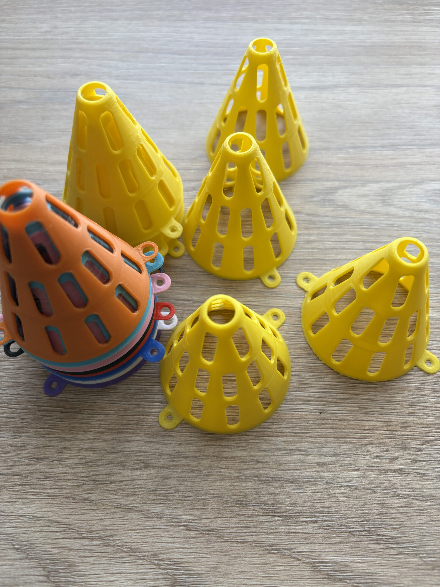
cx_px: 220
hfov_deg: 53.1
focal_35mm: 26
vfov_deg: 67.3
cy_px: 294
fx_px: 441
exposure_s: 1/121
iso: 64
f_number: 1.6
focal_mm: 5.96
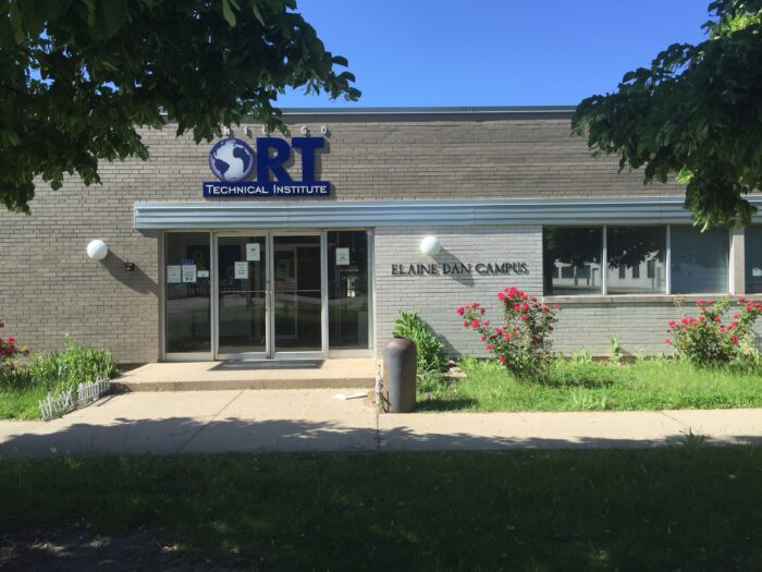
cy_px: 286
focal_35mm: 29
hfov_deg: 61.7
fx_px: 638
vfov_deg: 48.2
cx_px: 381
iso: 32
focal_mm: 4.15
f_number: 2.2
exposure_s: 1/1163
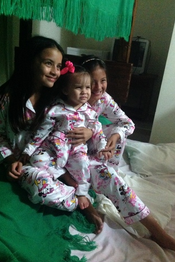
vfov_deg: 51.9
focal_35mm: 37
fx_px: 270
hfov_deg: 36.0
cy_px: 129
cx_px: 92
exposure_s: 1/15
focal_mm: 4.28
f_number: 2.4
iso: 800
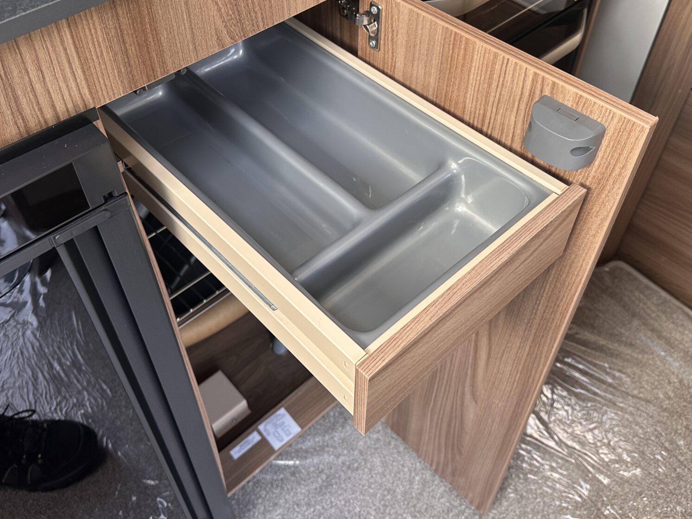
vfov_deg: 42.8
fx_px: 660
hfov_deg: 55.3
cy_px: 210
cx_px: 338
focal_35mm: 33
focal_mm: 6.86
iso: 160
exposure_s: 1/121
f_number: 1.78
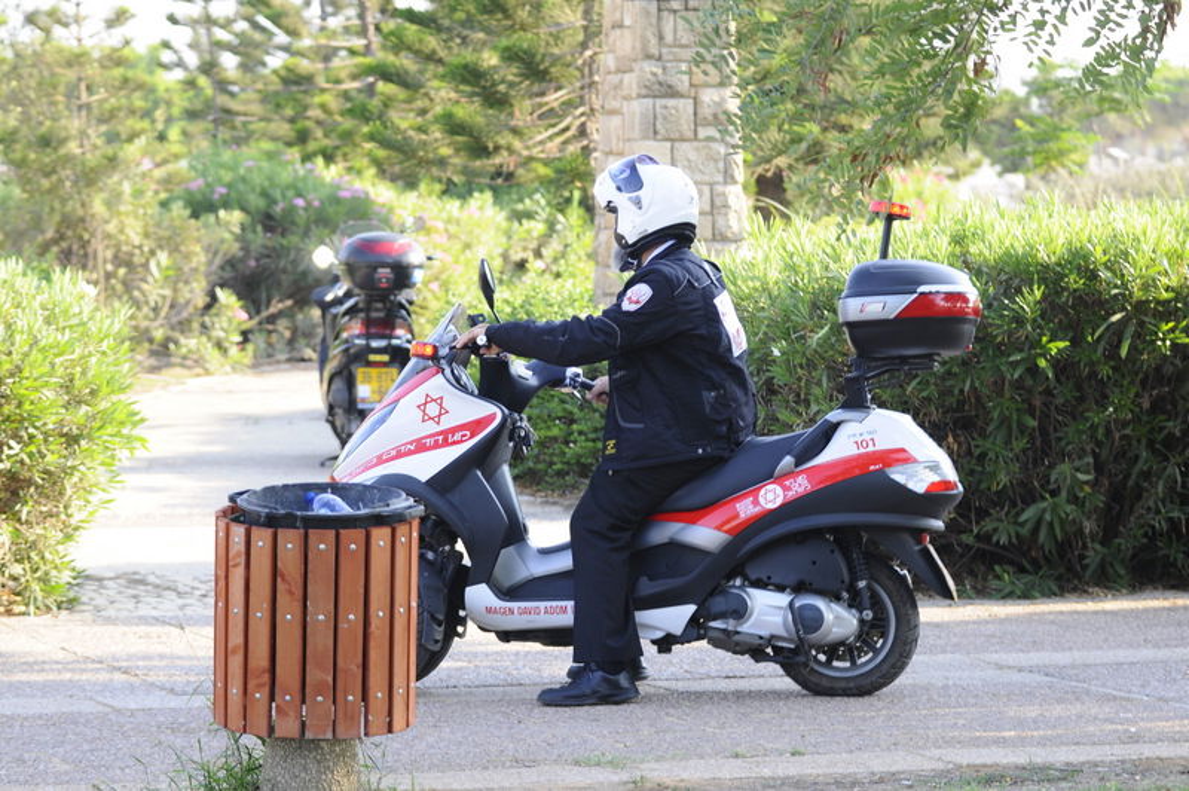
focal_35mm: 168
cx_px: 594
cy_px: 396
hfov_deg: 12.2
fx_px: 5544
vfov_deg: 8.2
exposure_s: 1/160
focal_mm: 112
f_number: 4
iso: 200
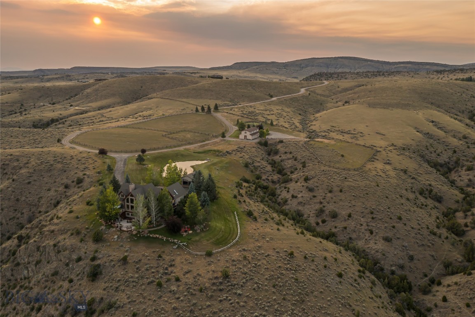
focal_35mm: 28
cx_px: 238
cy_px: 158
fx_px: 369
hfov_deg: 65.5
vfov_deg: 46.4
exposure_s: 1/60
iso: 100
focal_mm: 10.26
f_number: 8
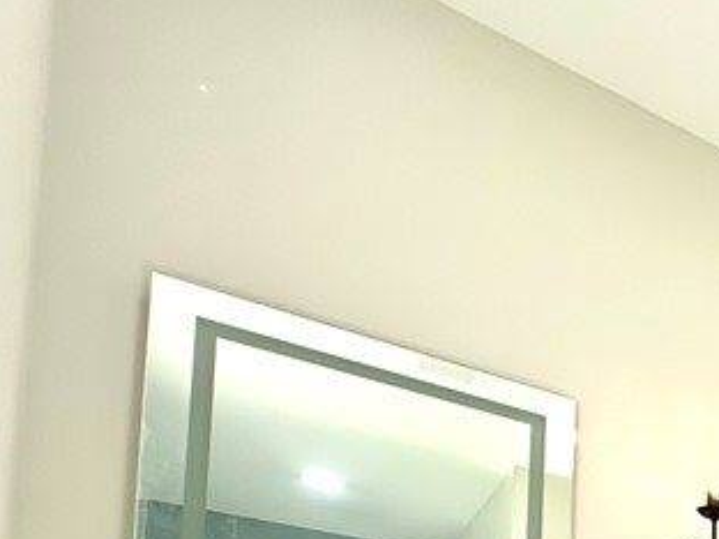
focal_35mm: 46
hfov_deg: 27.2
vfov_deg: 24.8
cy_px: 792
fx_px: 955
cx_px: 1102
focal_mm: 2.22
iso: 40
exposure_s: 1/274
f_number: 2.2
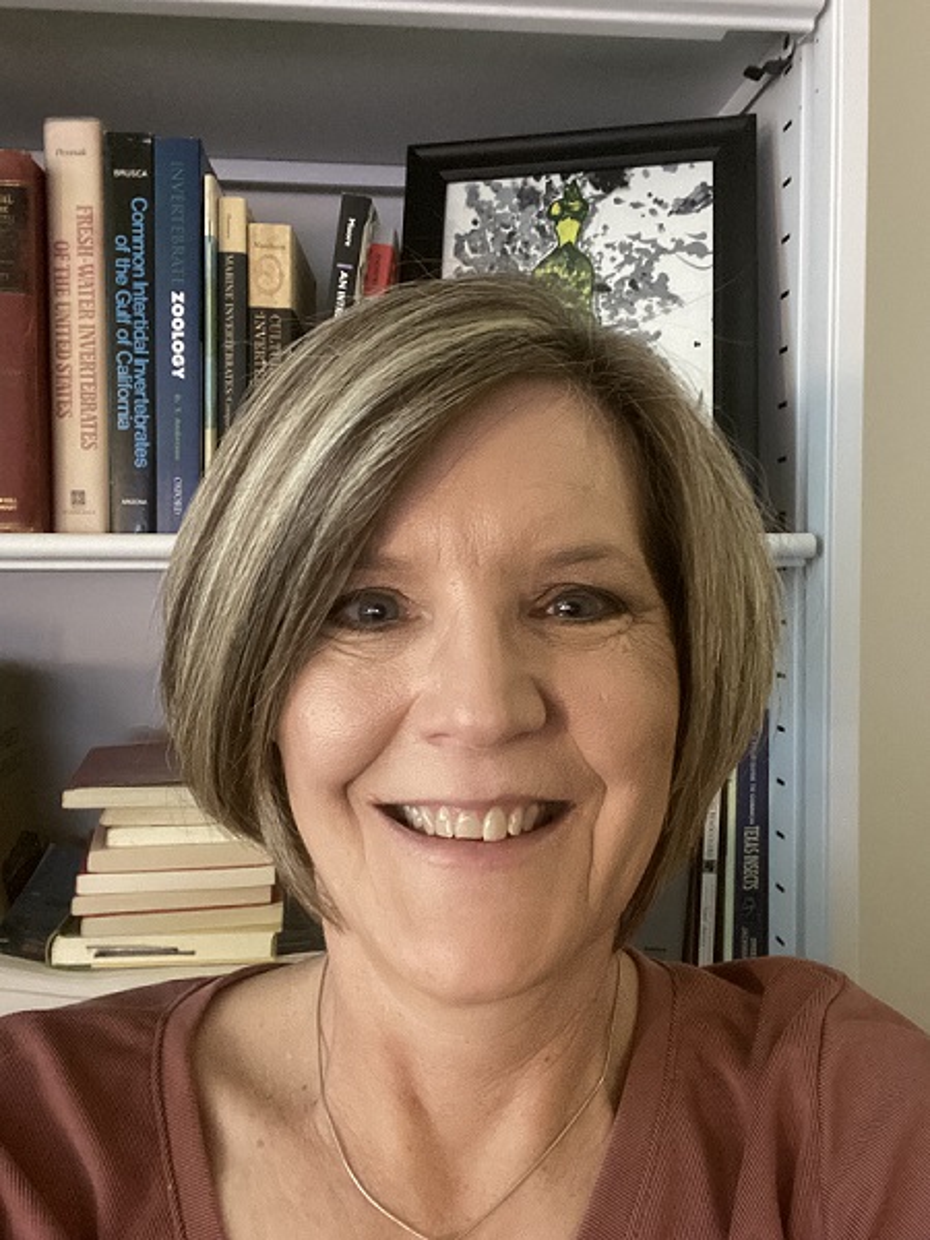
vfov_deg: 60.0
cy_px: 620
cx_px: 465
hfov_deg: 46.8
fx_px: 1075
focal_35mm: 30
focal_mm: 2.71
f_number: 2.2
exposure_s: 1/15
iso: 800
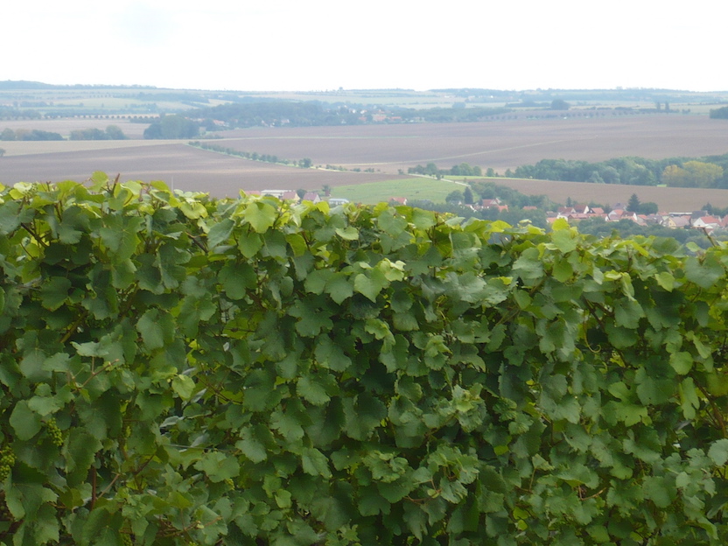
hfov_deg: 13.7
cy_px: 273
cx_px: 364
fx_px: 3028
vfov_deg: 10.3
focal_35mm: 144
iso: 100
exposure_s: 1/160
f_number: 5
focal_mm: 17.4
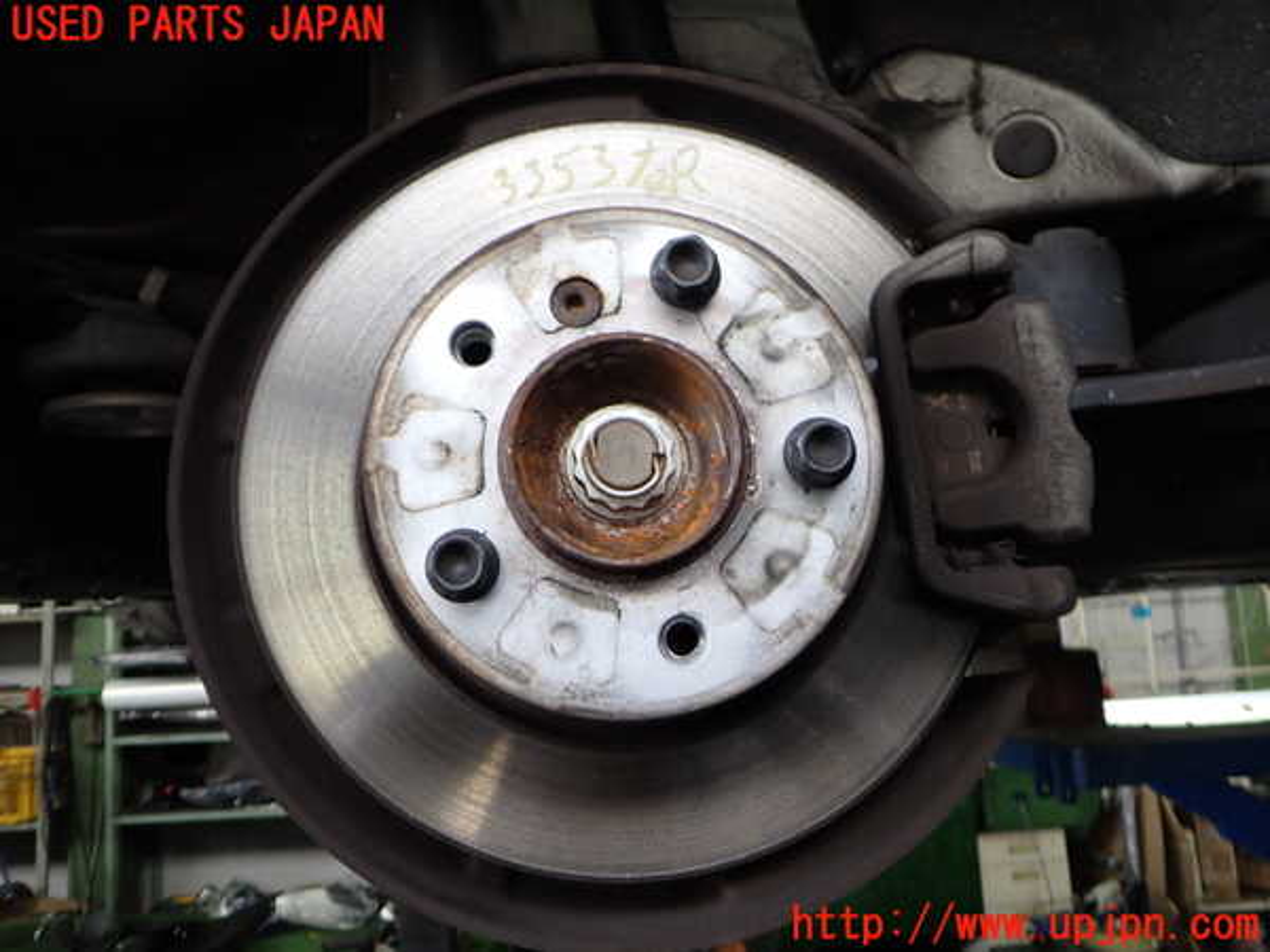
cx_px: 635
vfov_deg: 46.8
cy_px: 476
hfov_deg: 60.0
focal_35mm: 30
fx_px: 1101
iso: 200
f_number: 2.3
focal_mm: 5.4
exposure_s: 1/125
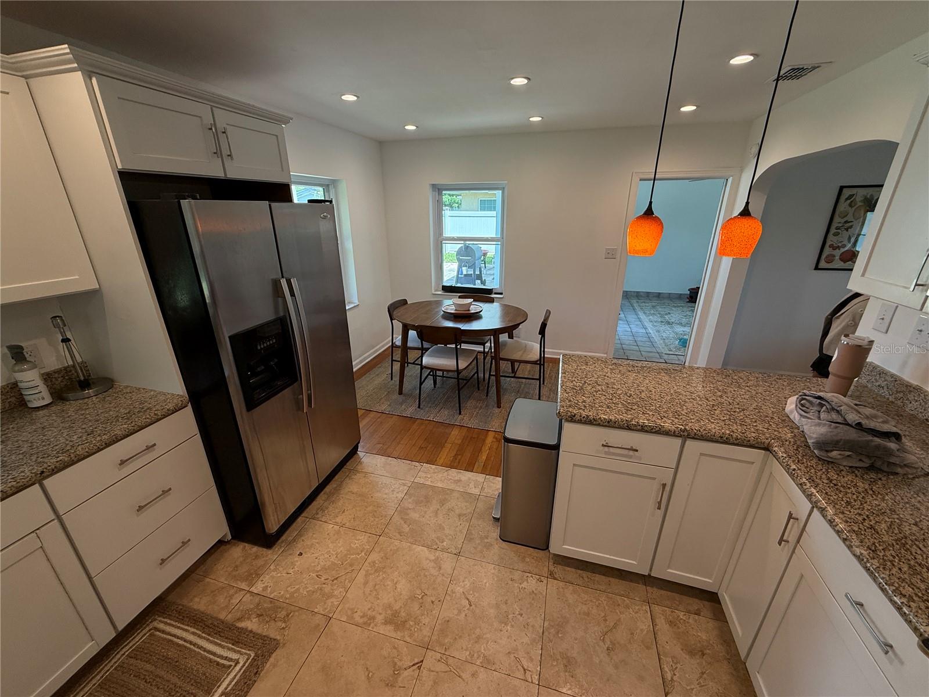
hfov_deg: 102.1
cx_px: 464
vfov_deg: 85.7
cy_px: 348
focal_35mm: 14
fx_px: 376
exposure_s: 1/120
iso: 125
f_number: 2.2
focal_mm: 2.22
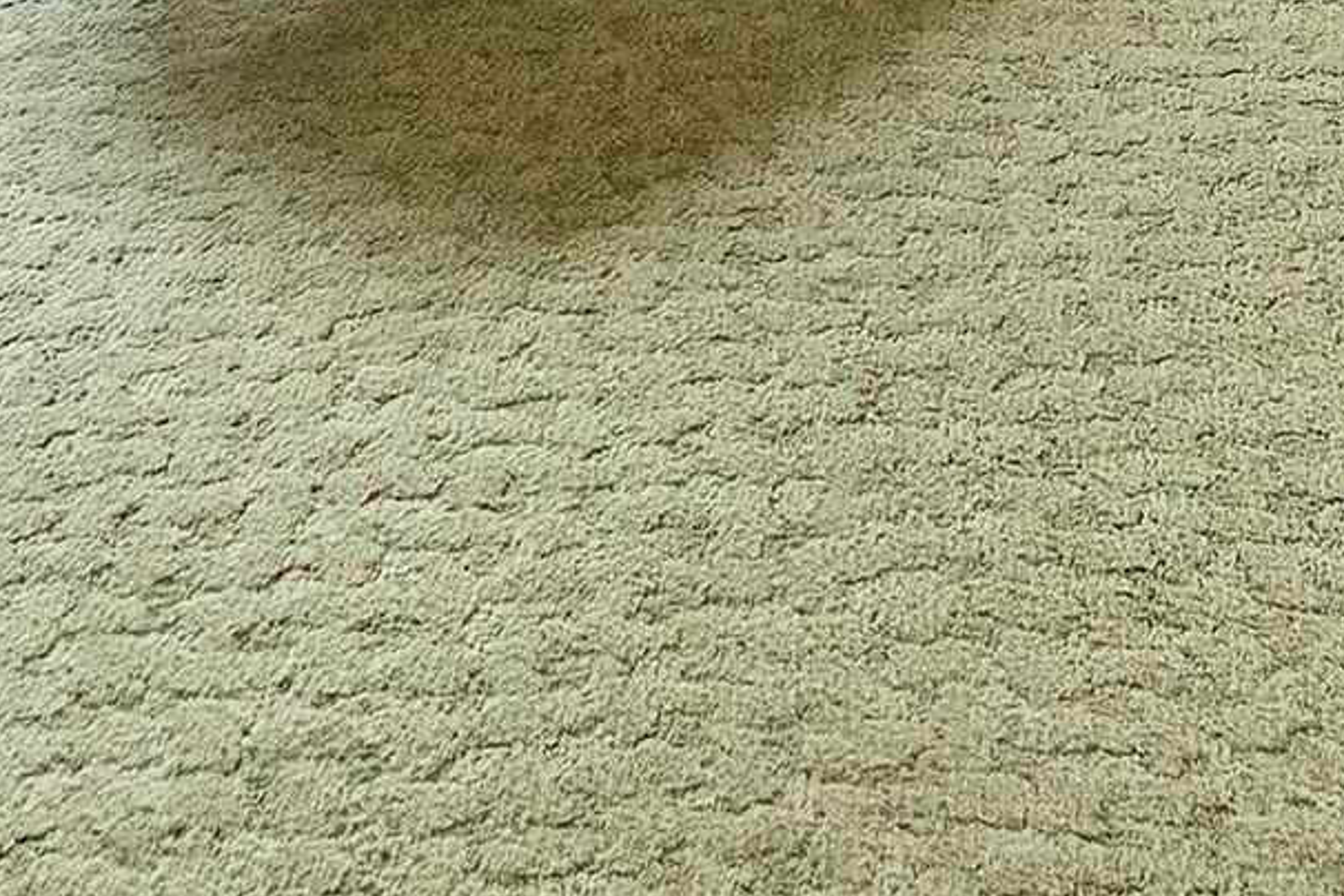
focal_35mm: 76
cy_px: -1229
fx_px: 2837
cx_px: 1269
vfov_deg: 13.4
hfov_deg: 25.6
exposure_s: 1/6
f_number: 7.1
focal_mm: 10
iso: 800
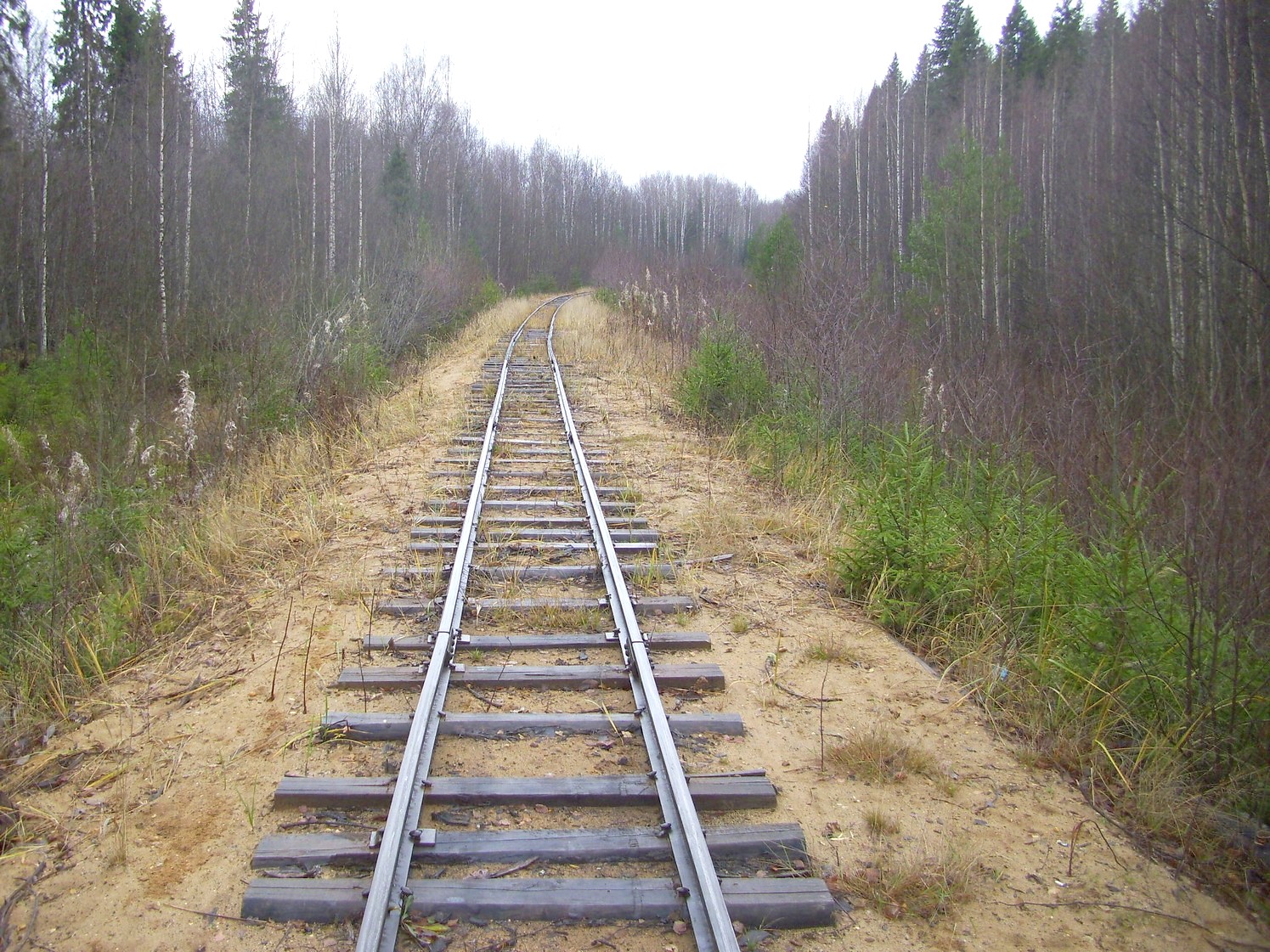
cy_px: 476
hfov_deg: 54.0
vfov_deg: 41.8
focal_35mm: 34
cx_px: 635
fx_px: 1247
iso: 80
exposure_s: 1/80
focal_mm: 5.7
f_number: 2.9
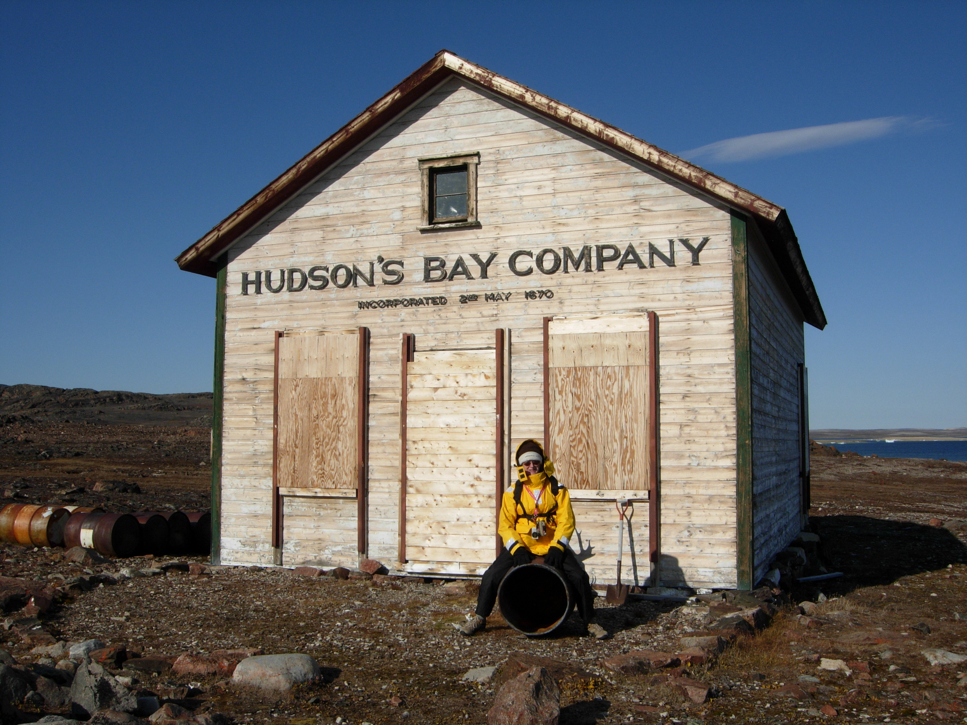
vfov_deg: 39.7
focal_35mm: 36
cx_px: 484
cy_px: 362
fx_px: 1006
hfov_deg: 51.4
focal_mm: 7.5
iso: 50
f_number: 7.6
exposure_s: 1/645
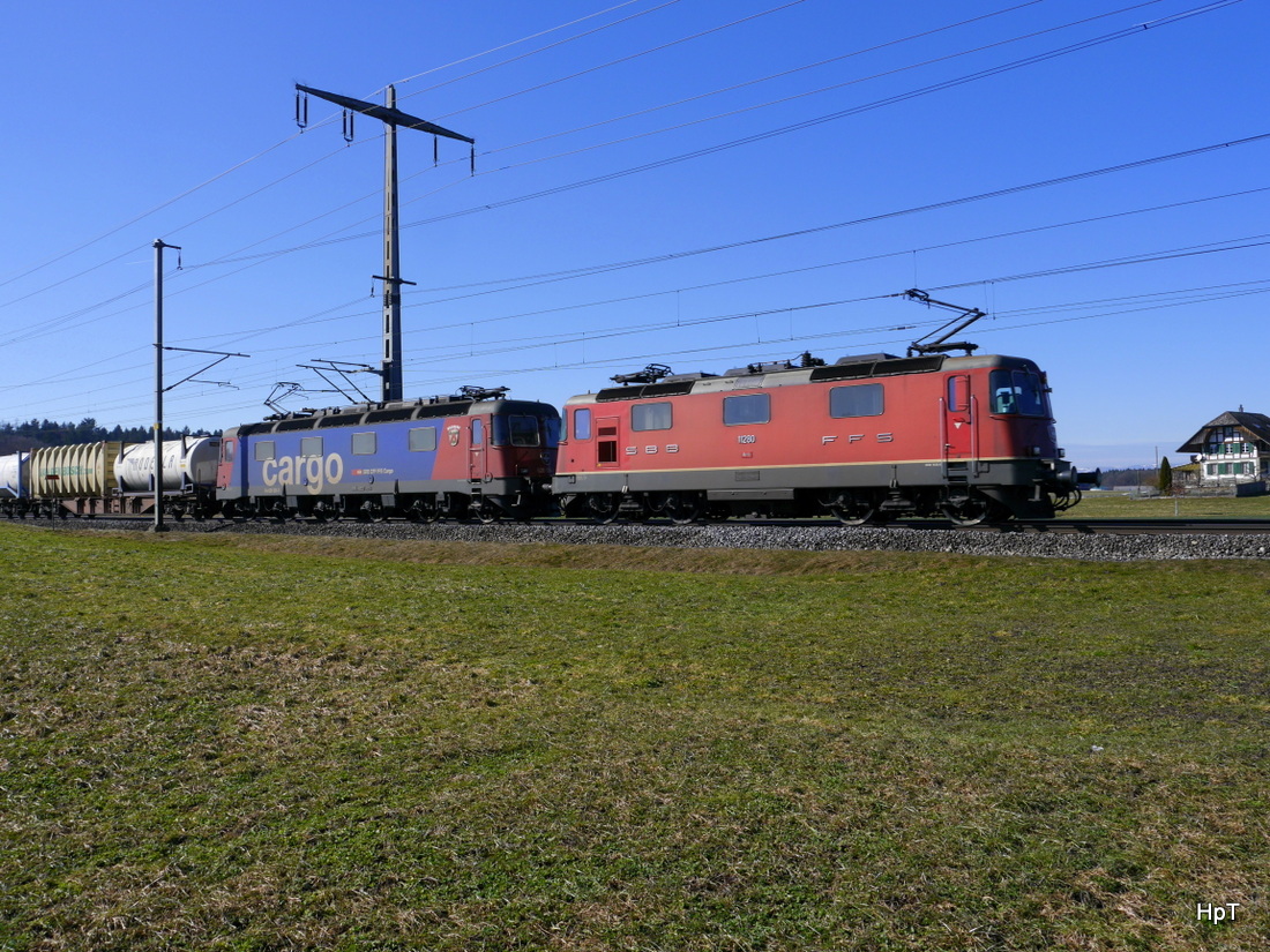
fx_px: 1027
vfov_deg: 49.7
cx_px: 635
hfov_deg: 63.4
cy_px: 476
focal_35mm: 28
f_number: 9
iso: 160
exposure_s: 1/400
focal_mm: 14
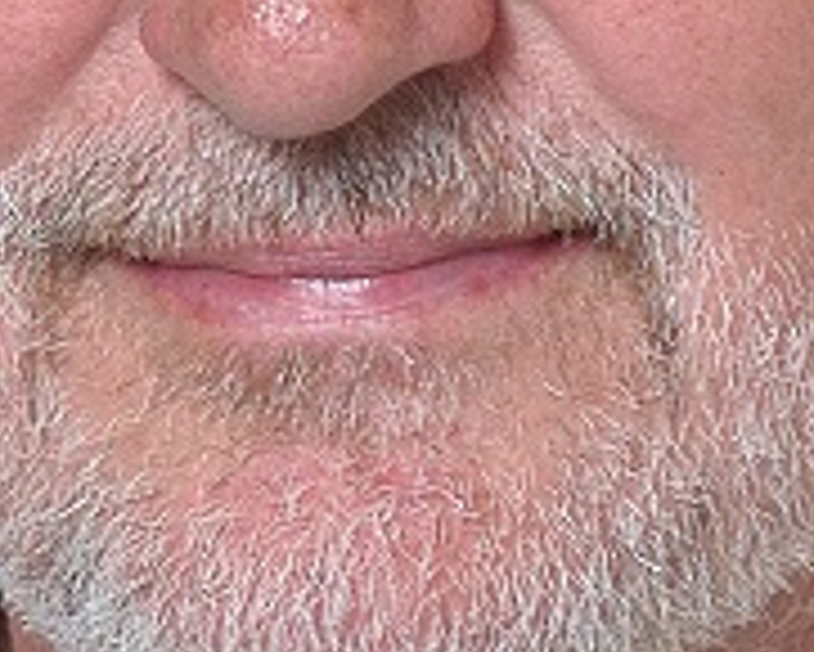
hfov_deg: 3.7
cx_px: 456
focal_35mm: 522
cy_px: -227
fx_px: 12582
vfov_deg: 3.0
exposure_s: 1/50
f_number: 7.1
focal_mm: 90
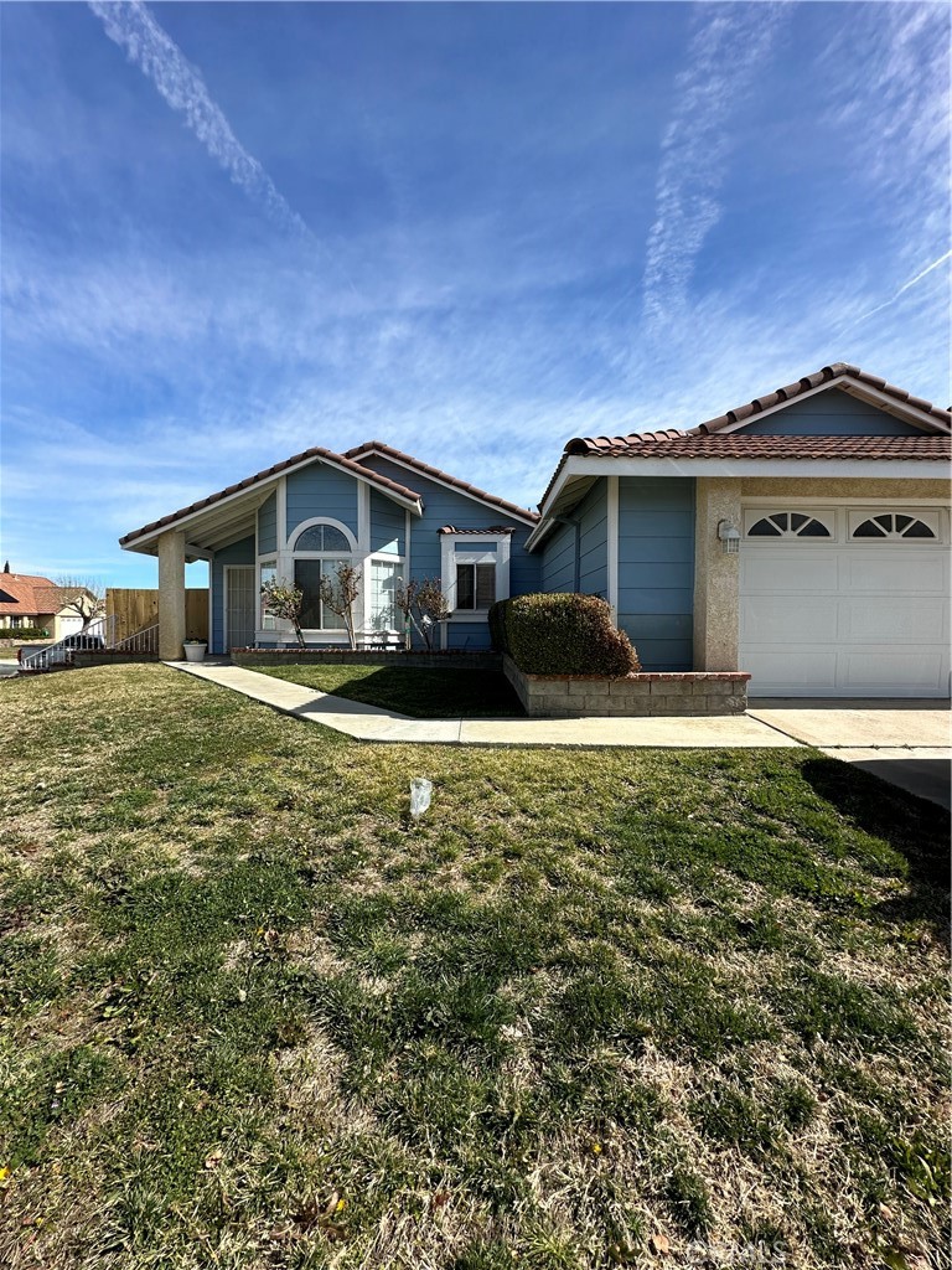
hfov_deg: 85.7
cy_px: 635
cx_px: 476
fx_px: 513
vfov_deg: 102.1
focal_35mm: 14
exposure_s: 1/1595
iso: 40
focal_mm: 2.22
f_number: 2.2
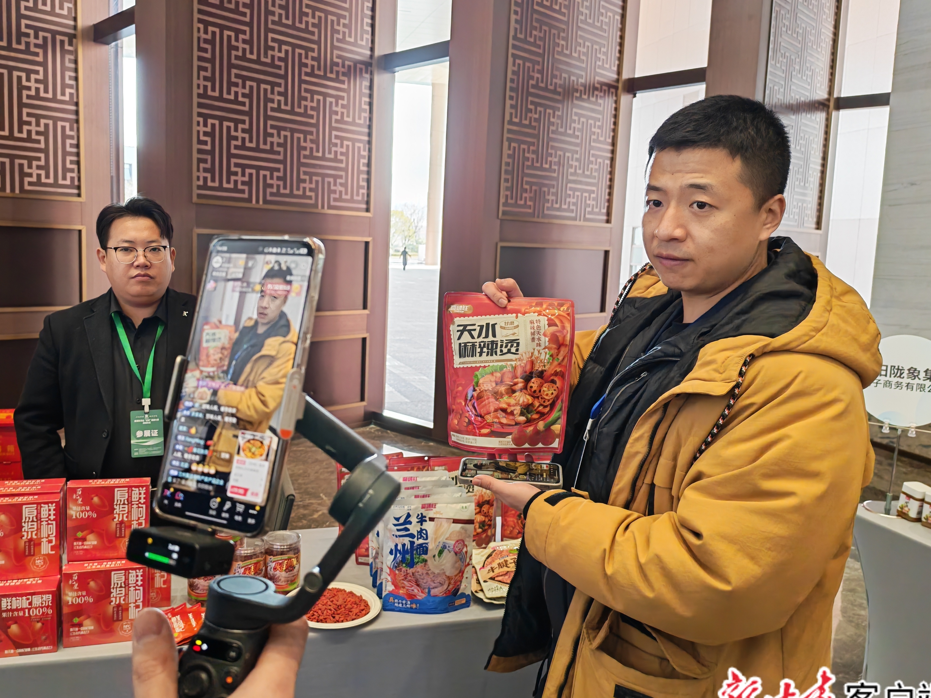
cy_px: 343
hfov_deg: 61.4
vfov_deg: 48.2
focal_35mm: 29
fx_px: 780
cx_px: 405
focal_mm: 6.12
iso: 1600
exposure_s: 1/100
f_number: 1.9
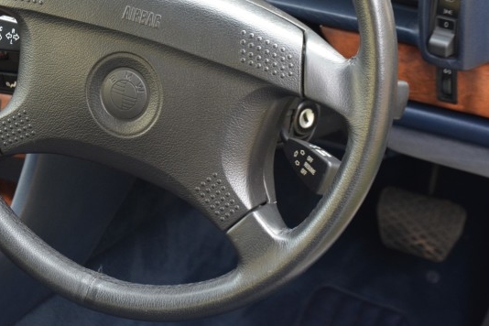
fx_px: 1250
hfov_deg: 22.1
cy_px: 64
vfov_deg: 14.8
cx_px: 165
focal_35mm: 92
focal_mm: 32
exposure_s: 1/30
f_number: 4.2
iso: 900
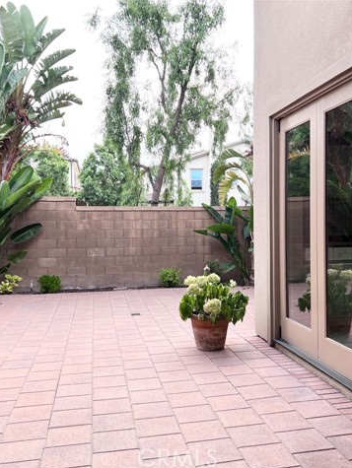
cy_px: 235
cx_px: 187
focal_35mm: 35
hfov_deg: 40.7
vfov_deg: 52.6
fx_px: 474
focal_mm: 5.7
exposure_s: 1/632
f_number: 1.5
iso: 50
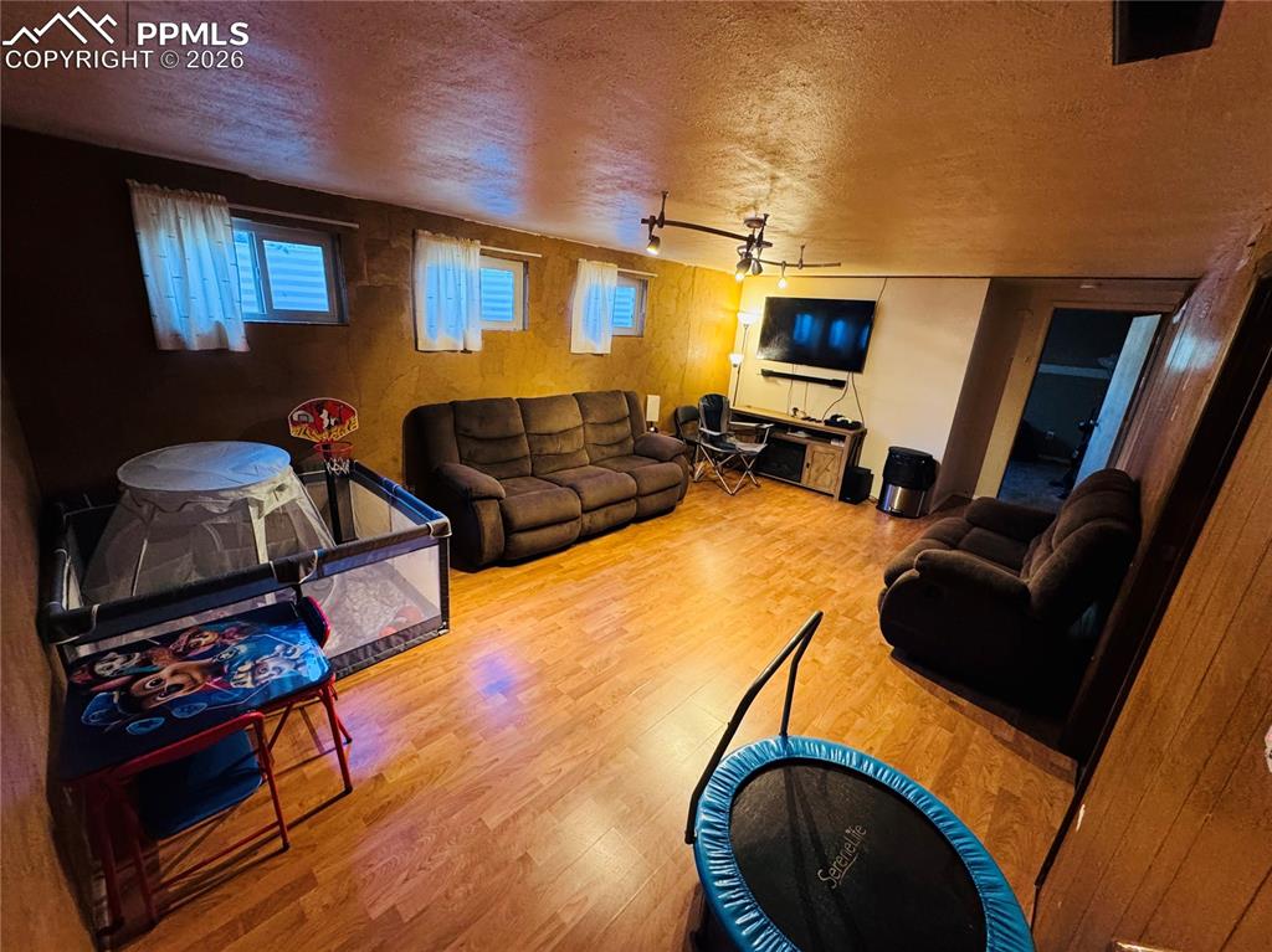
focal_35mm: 14
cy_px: 476
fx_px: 514
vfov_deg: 85.6
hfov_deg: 102.1
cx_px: 636
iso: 500
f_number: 2.2
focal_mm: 2.22
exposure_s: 1/60
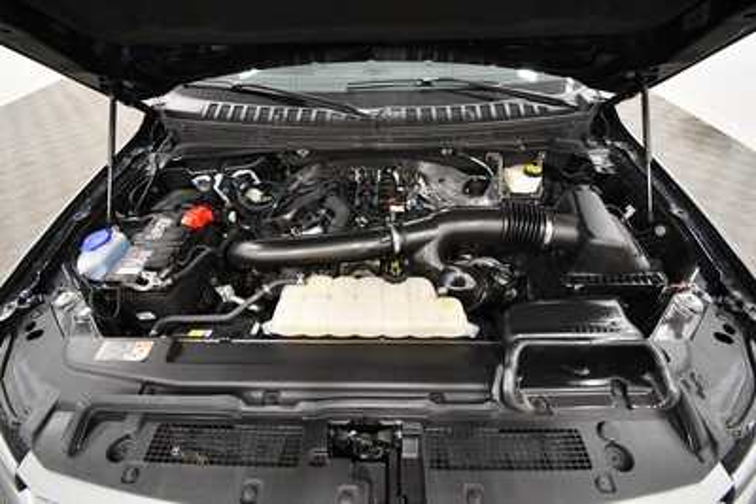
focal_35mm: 15
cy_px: 252
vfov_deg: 77.4
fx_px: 315
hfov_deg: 100.4
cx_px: 378
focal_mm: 10
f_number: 4.5
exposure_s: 1/125
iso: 2000
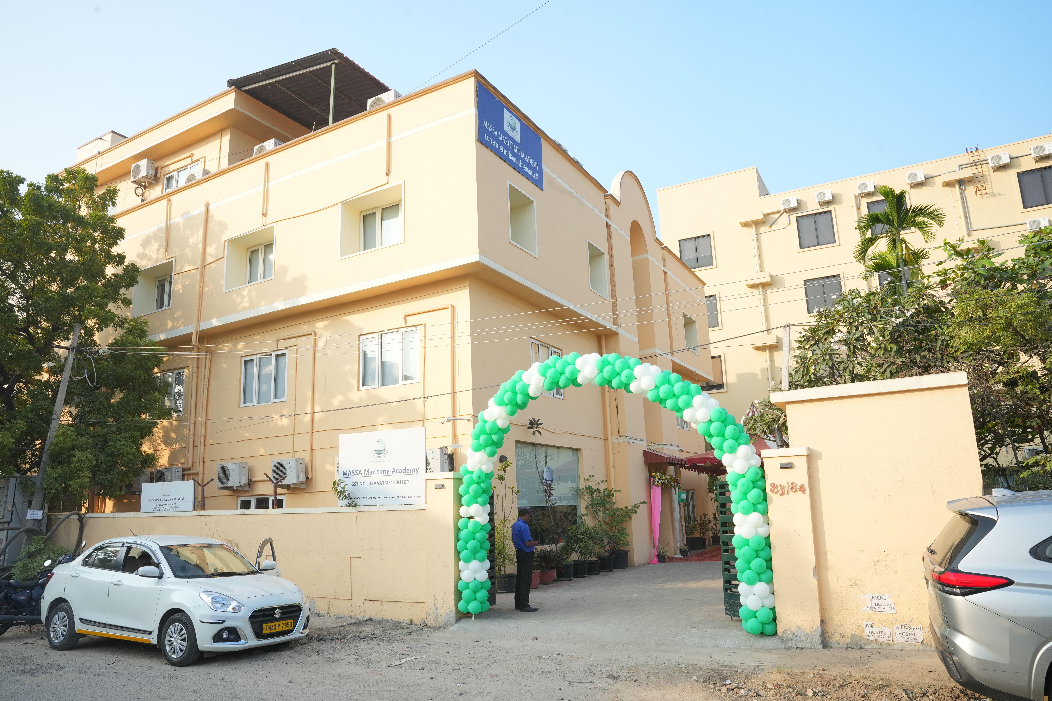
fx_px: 701
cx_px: 526
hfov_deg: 73.7
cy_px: 350
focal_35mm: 24
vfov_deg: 53.1
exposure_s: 1/200
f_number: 11
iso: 400
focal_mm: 24
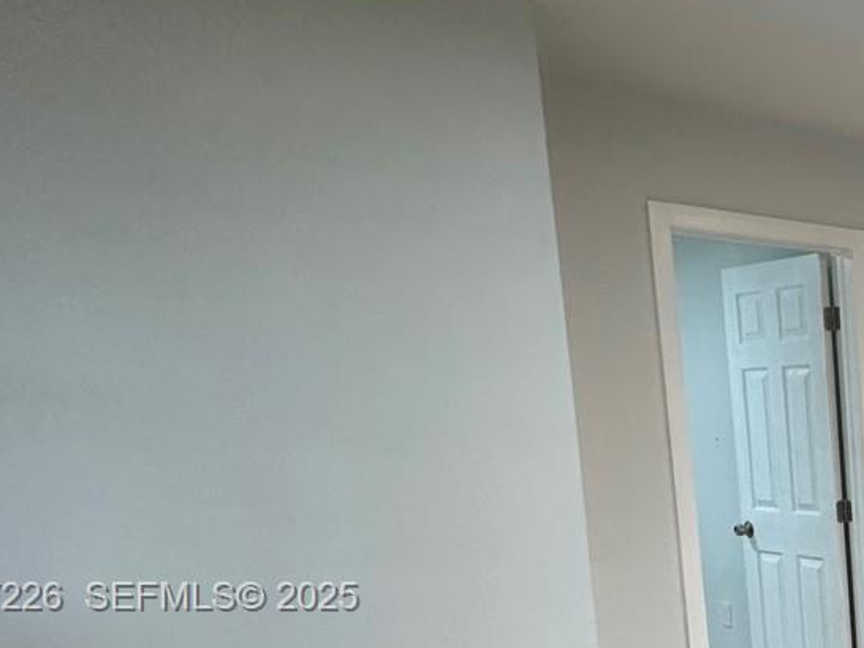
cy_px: 599
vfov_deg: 33.1
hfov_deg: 33.2
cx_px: 1131
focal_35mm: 41
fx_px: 1024
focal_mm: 2.22
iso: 200
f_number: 2.2
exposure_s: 1/120
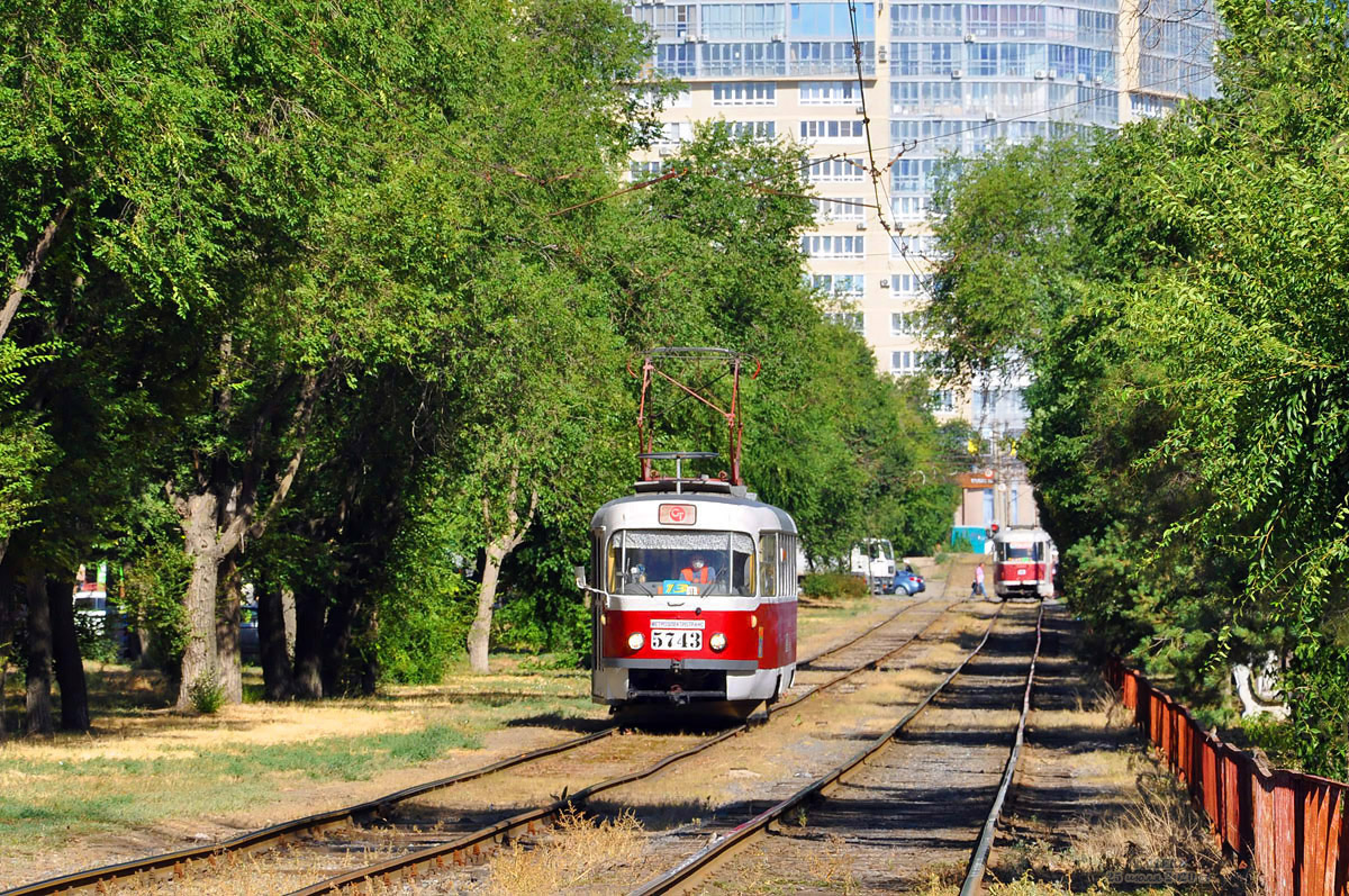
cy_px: 448
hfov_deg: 13.1
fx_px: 5895
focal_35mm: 158
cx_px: 674
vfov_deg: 8.7
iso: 200
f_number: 7.1
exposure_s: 1/400
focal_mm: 105
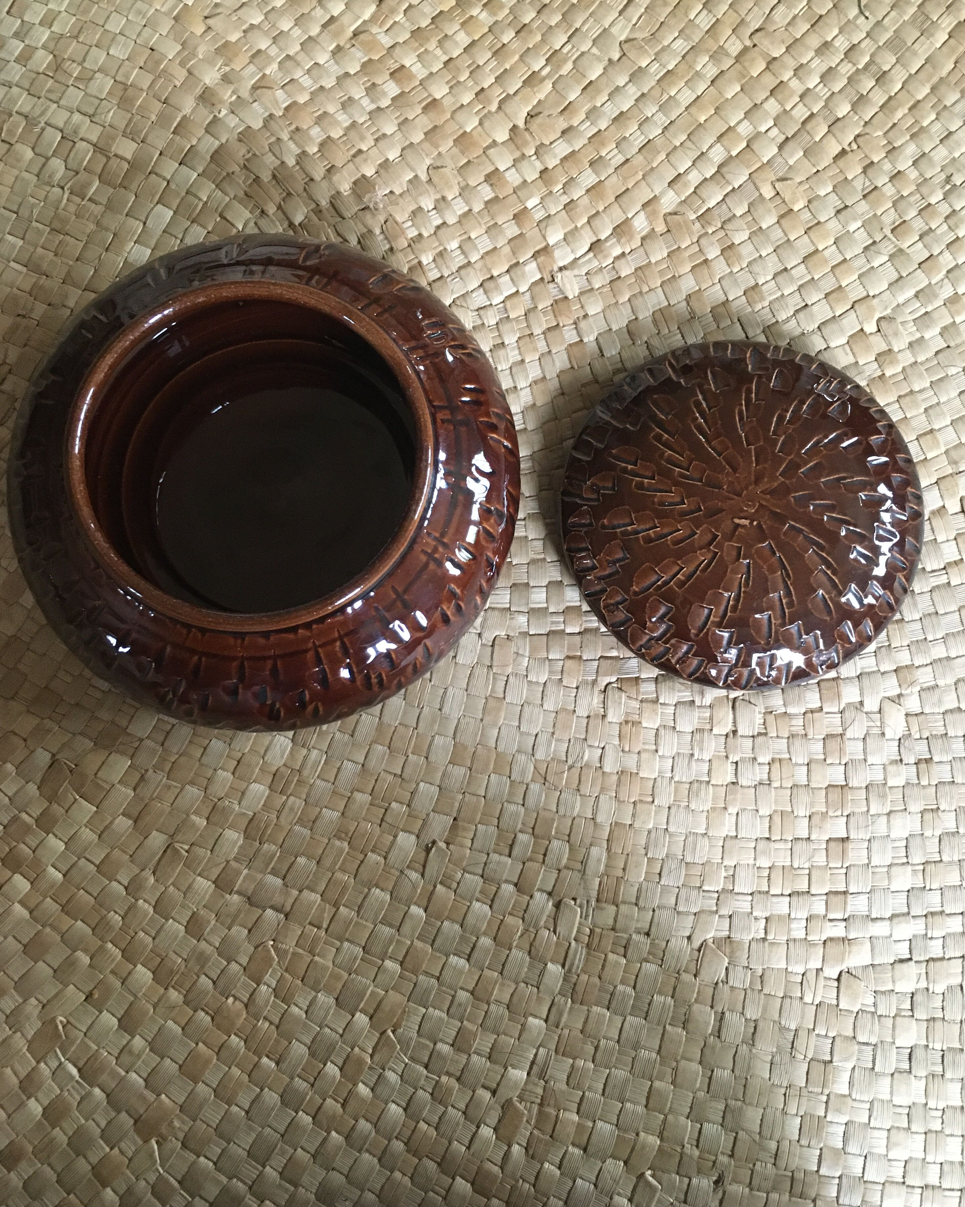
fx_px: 1107
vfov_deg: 57.2
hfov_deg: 47.1
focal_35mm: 31
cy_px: 587
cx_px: 475
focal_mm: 4.15
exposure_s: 1/17
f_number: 2.2
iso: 250
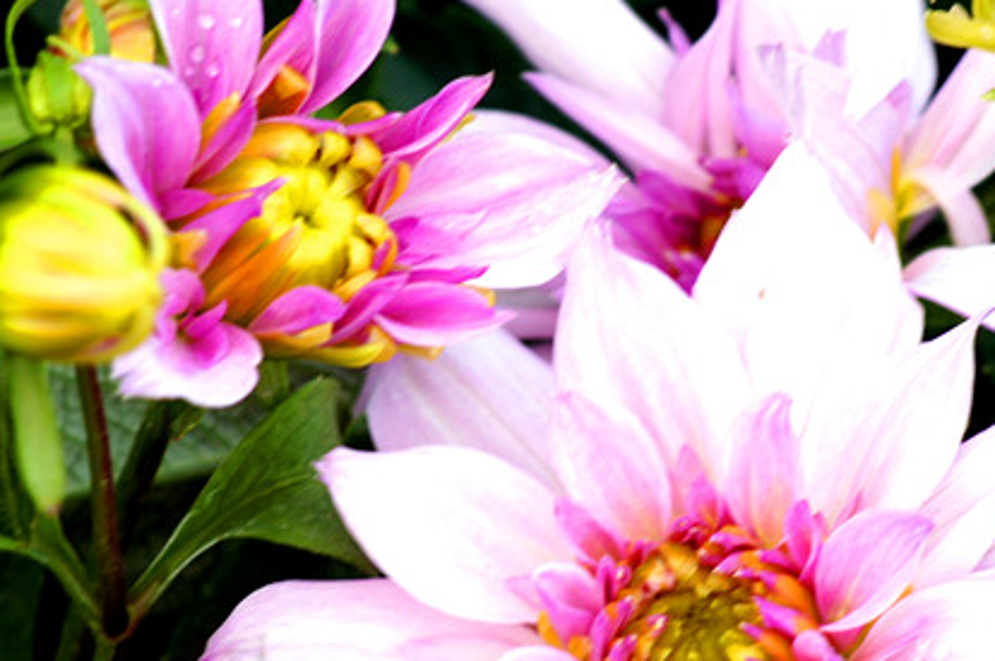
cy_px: 345
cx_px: 471
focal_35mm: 319
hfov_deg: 6.5
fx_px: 8806
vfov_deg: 4.3
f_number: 8
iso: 100
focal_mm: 110
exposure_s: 1/40
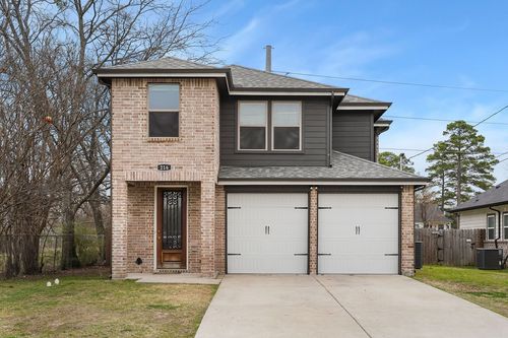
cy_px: 169
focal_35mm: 44
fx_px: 615
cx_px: 254
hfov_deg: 44.9
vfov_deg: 30.8
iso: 640
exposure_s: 1/250
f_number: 7.1
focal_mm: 43.6
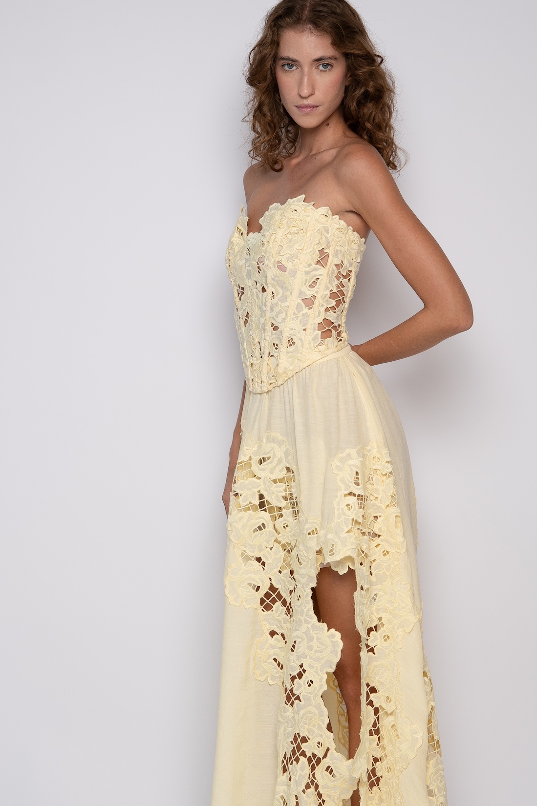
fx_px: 1590
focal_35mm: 71
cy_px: 476
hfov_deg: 19.2
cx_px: 311
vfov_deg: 28.4
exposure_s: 1/160
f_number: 4.5
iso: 250
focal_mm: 52
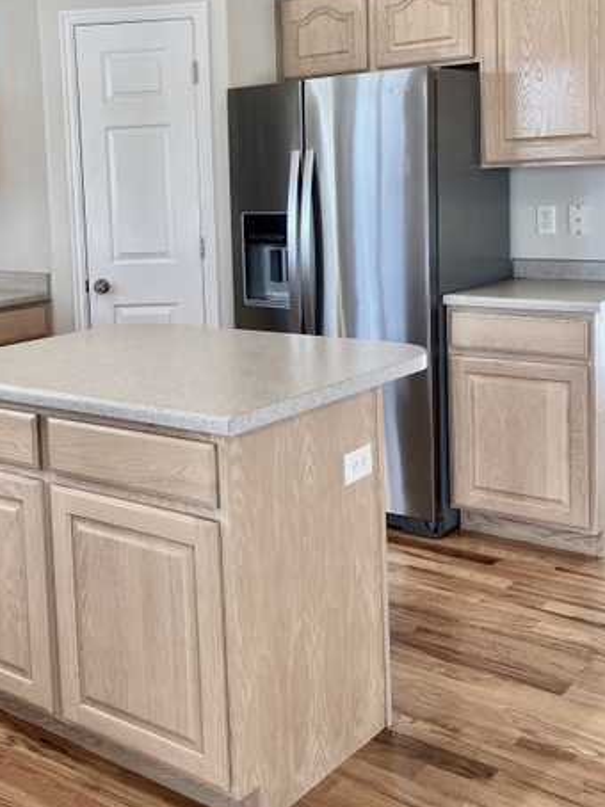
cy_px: 267
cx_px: 157
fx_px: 1026
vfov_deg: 42.4
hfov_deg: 32.3
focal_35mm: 44
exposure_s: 1/120
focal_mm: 4.25
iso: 100
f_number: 1.8
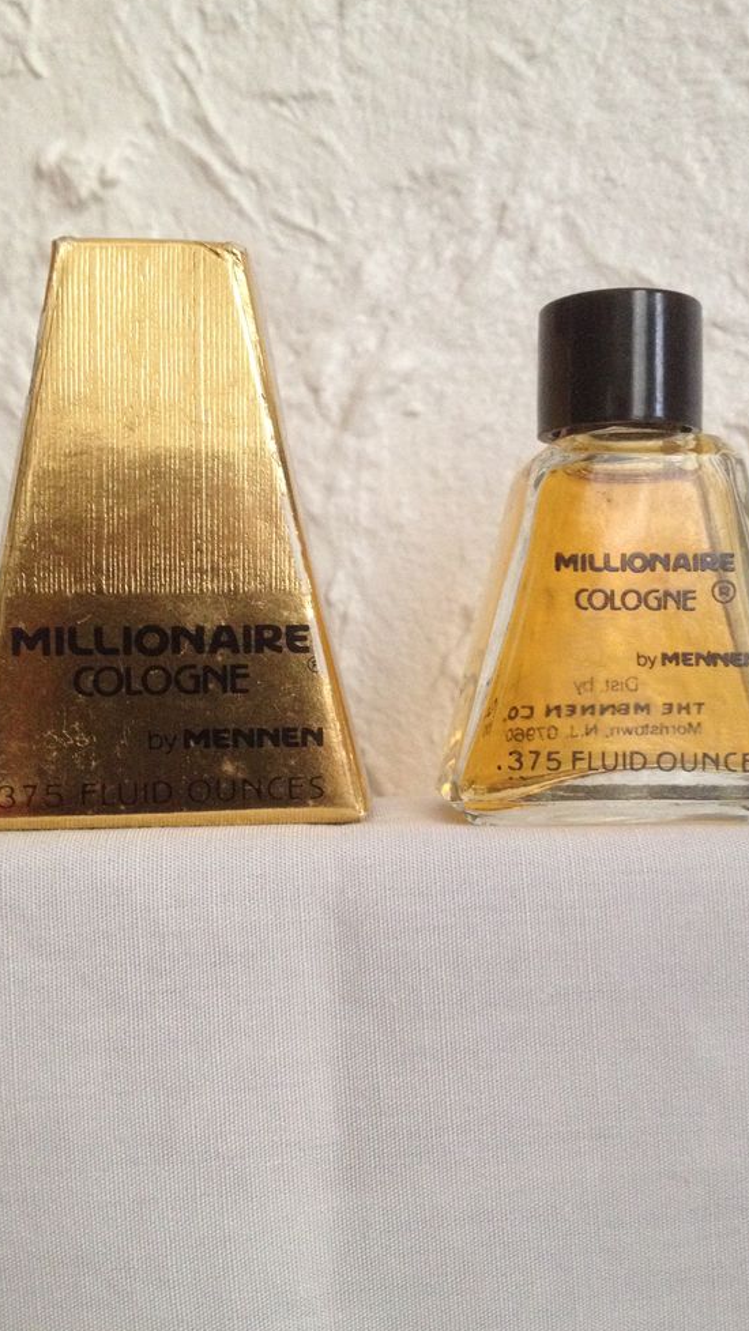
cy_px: 671
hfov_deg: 30.4
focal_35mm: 39
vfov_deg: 51.6
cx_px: 409
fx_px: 1377
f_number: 2.4
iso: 320
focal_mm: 4.28
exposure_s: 1/20
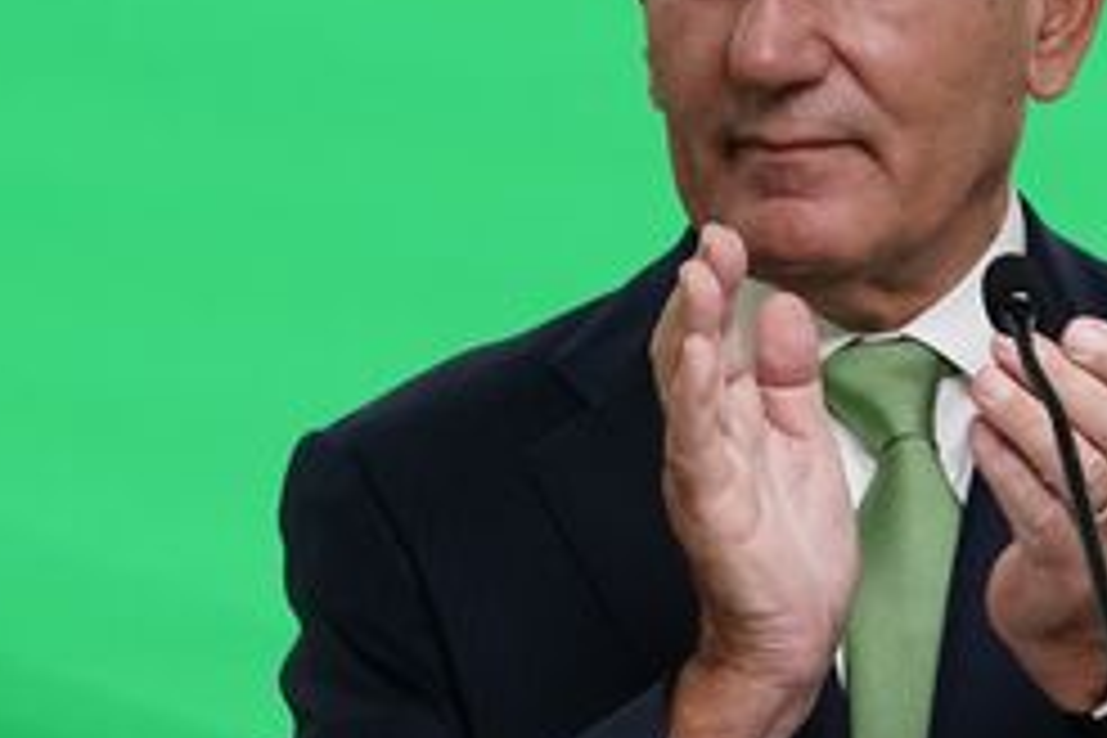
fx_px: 16604
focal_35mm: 540
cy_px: 736
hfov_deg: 3.8
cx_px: 1008
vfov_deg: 2.5
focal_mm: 166
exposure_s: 1/400
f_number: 5.6
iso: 3200
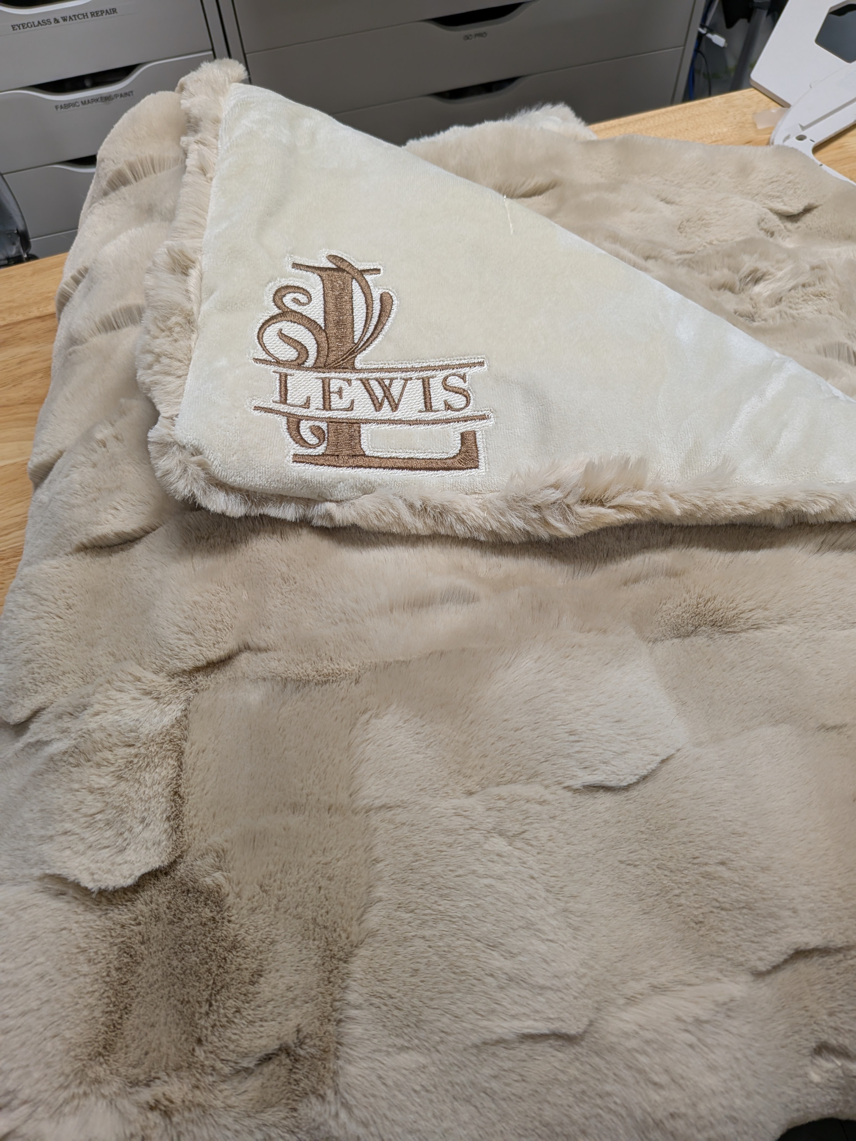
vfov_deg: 71.6
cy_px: 570
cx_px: 428
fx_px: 791
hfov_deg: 56.8
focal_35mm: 24
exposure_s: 1/120
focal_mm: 4.53
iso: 113
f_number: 1.7
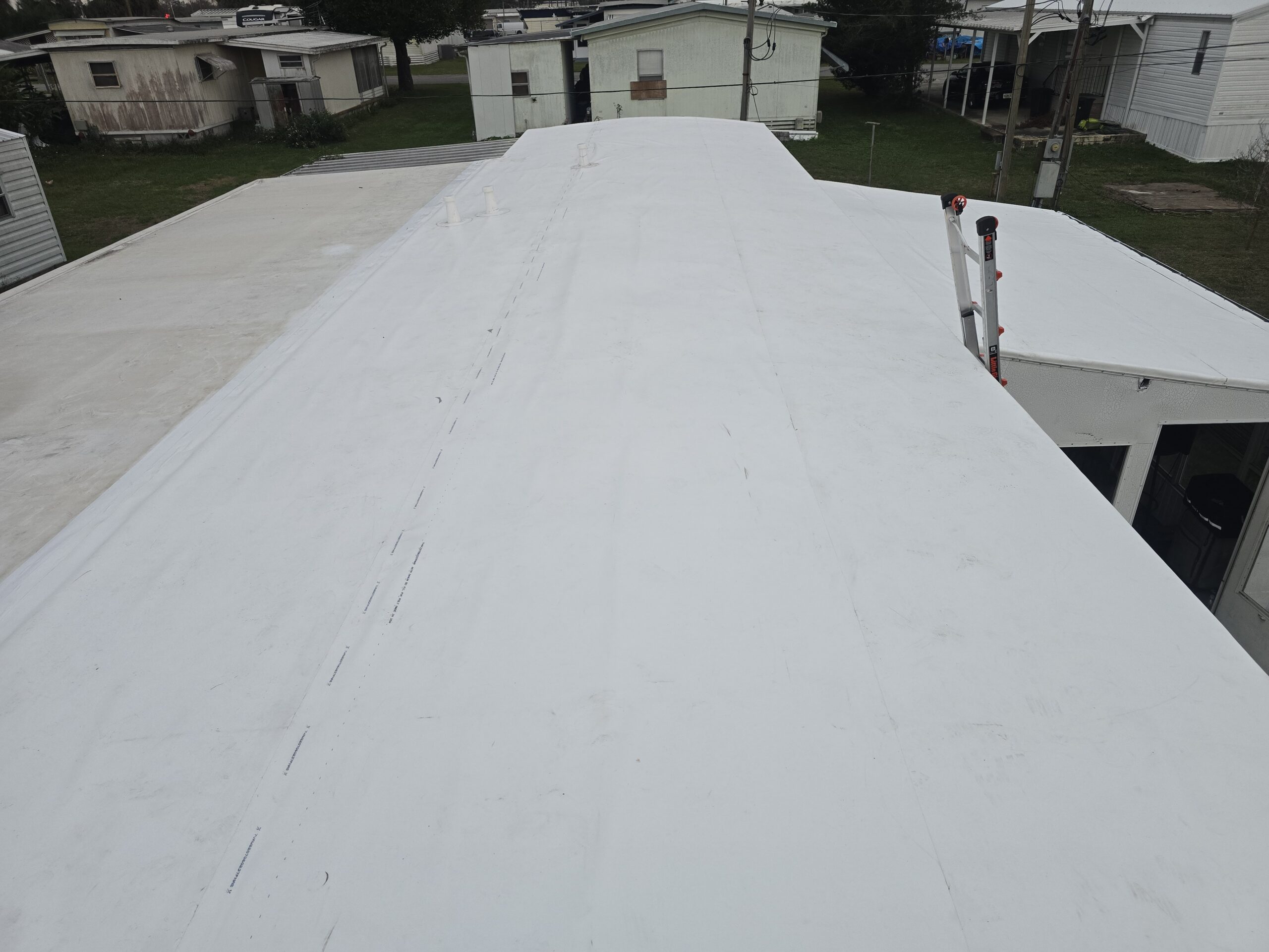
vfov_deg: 58.9
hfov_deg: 73.9
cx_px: 634
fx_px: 843
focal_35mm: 23
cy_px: 476
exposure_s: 1/180
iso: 100
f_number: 1.7
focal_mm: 6.3
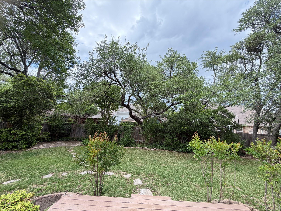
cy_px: 106
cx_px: 140
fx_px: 114
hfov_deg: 102.1
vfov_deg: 85.7
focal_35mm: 14
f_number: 2.2
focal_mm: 2.22
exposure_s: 1/288
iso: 50
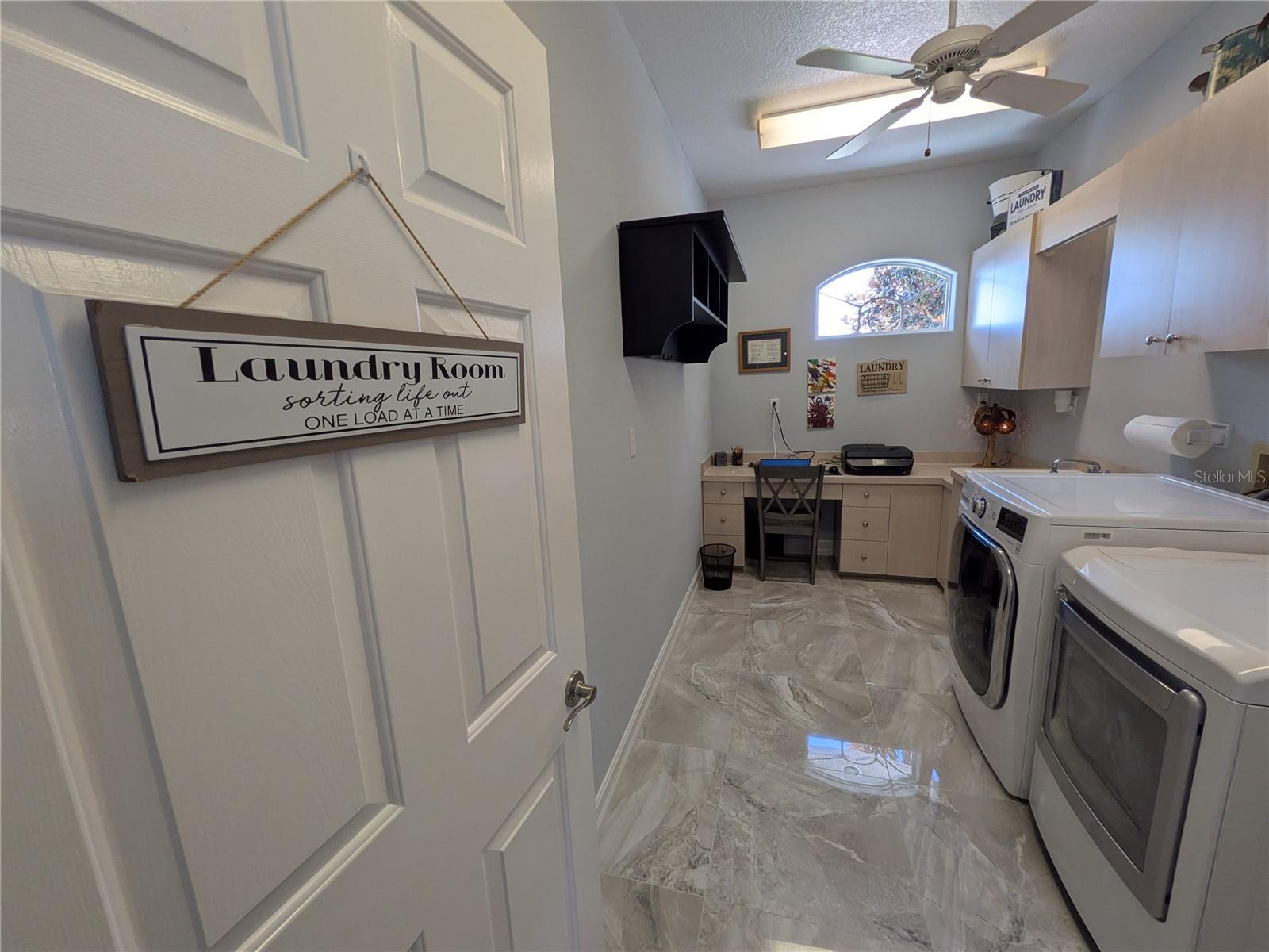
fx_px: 513
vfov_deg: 85.7
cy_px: 476
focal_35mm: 14
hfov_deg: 102.1
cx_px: 634
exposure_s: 1/120
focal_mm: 1.83
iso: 77
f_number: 2.2
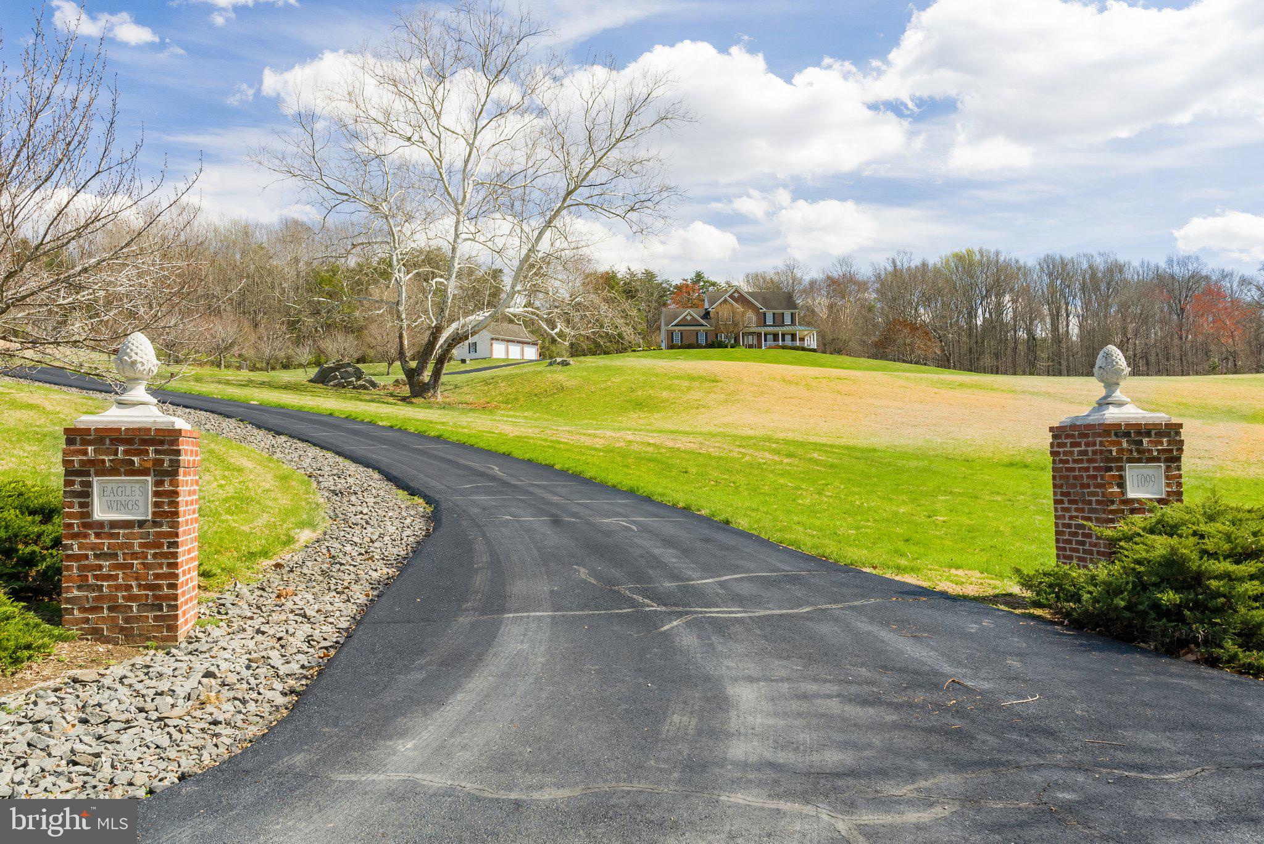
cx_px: 632
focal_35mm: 29
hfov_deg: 63.6
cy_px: 422
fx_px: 1019
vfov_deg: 45.0
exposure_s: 1/160
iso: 640
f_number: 11
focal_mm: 29
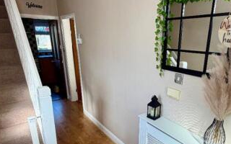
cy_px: 93
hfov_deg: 68.1
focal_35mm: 27
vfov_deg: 45.5
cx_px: 132
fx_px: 170
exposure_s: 1/96
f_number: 2.2
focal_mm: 2.22
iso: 50
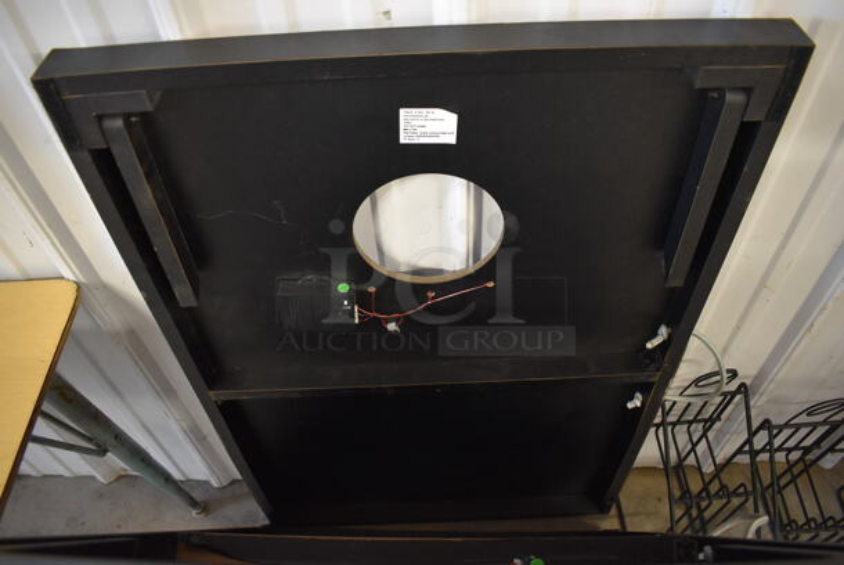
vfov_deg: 48.0
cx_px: 422
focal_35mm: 27
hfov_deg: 67.3
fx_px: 634
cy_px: 282
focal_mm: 18
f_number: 3.5
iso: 2000
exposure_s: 1/30
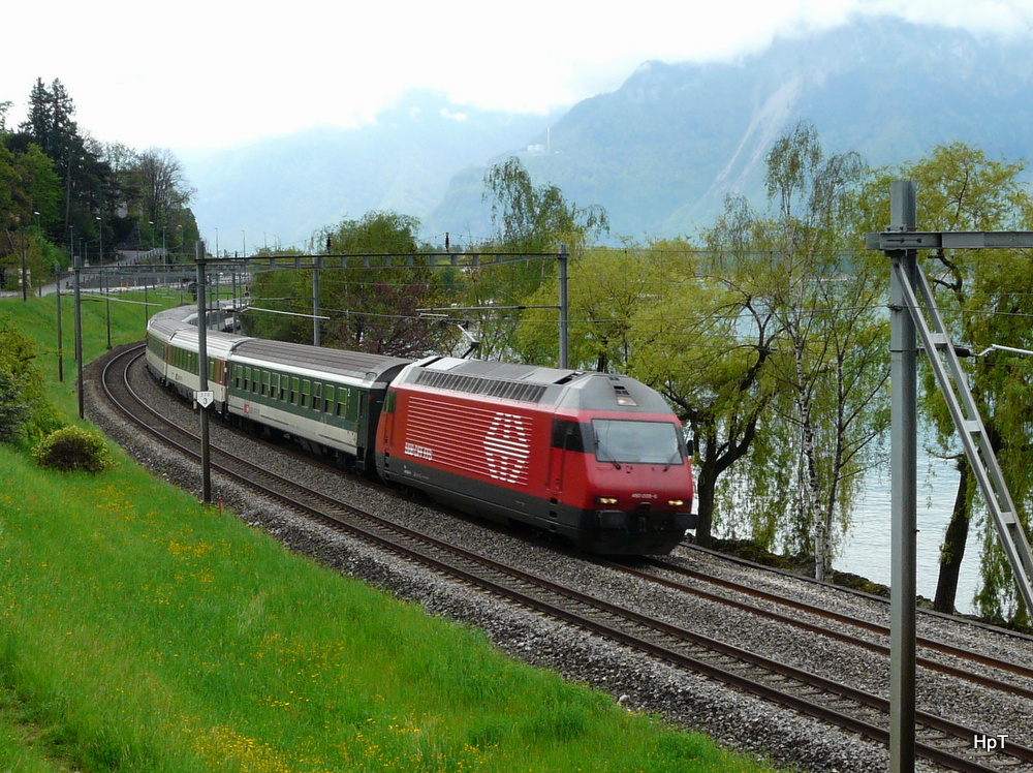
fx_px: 1103
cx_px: 516
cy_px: 386
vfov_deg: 38.6
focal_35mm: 37
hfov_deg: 50.2
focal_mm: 6
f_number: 5
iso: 100
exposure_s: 1/250
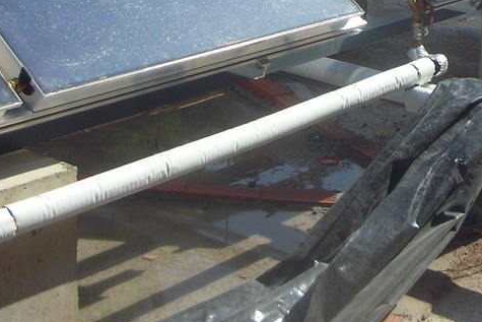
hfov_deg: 21.9
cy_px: -53
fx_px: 1232
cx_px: 367
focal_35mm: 92
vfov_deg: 14.5
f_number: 8.5
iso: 50
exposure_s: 1/133
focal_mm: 5.8
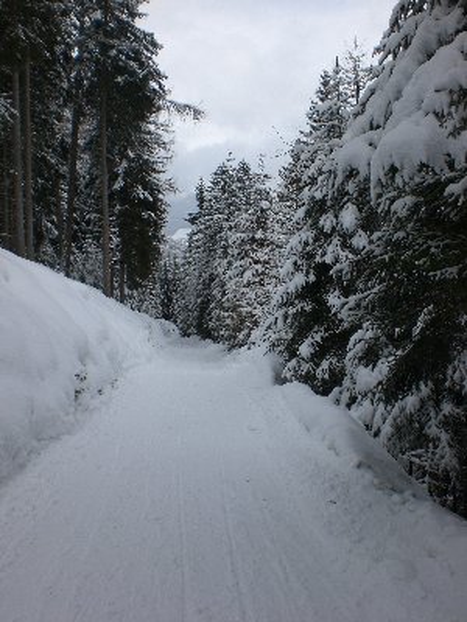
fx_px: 684
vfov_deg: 49.0
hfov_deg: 37.7
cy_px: 311
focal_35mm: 38
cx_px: 234
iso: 50
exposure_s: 1/500
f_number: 4.4
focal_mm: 6.3
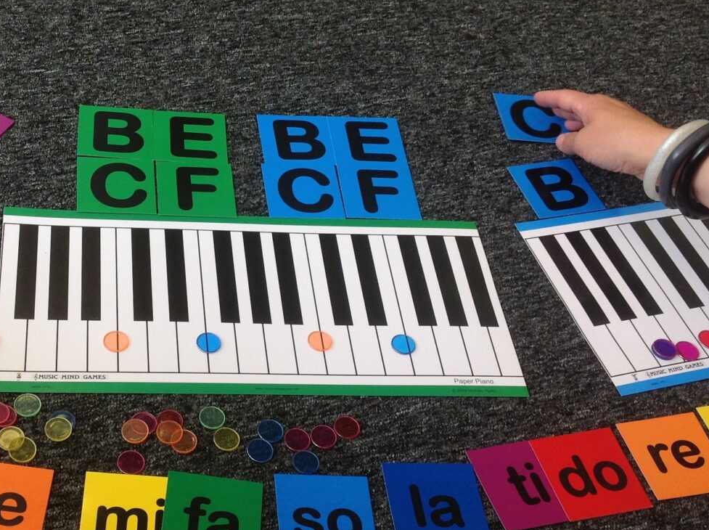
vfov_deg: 26.5
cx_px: 203
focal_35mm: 55
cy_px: 305
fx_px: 1125
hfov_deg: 34.4
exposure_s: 1/130
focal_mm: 4.28
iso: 50
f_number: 2.4
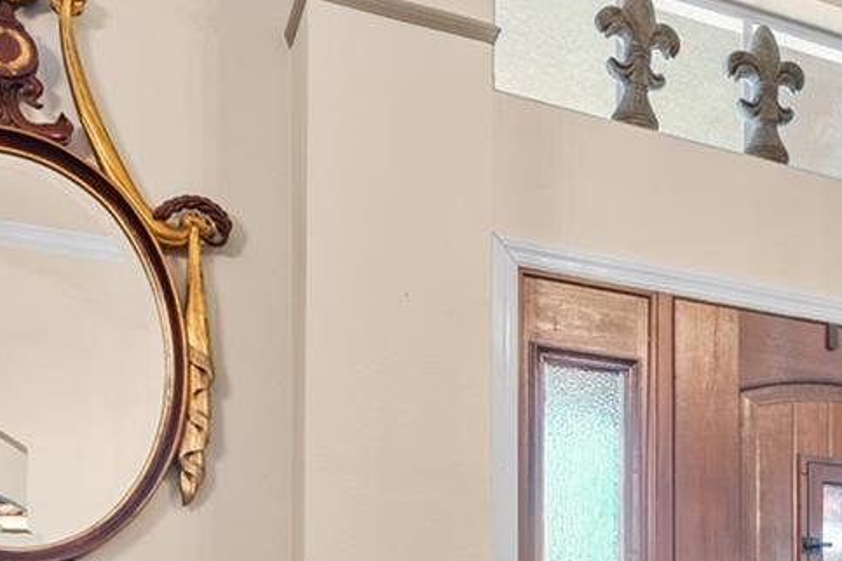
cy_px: 749
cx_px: 788
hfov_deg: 34.9
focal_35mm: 53
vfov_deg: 22.5
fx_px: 1240
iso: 320
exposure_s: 1/1.67
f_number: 9
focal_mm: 16
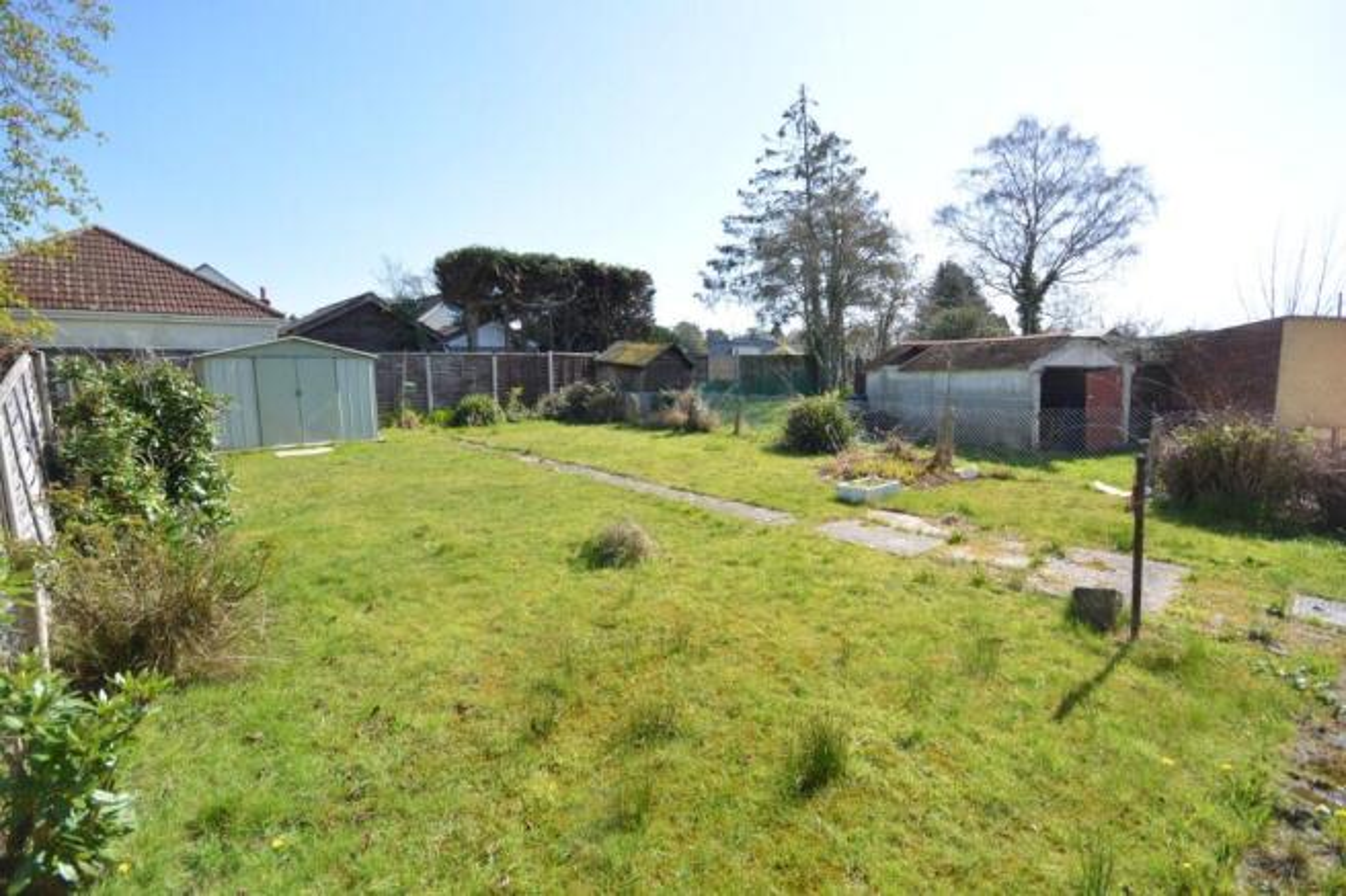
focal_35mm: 15
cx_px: 673
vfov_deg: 77.3
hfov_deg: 100.4
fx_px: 561
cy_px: 448
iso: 400
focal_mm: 10
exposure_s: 1/500
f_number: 8
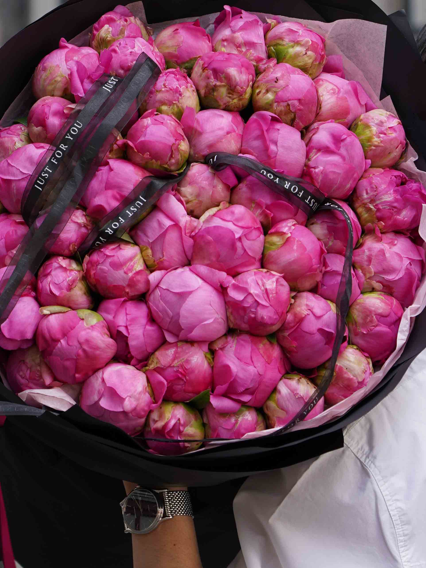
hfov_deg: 6.4
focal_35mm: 232
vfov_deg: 8.5
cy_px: 255
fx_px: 3806
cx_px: 174
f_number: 4.5
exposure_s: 1/125
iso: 100
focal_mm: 105
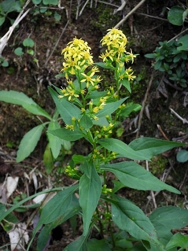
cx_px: 94
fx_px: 833
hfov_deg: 12.9
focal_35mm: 115
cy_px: 126
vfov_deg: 17.1
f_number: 4
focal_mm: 20.7
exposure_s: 1/160
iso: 100
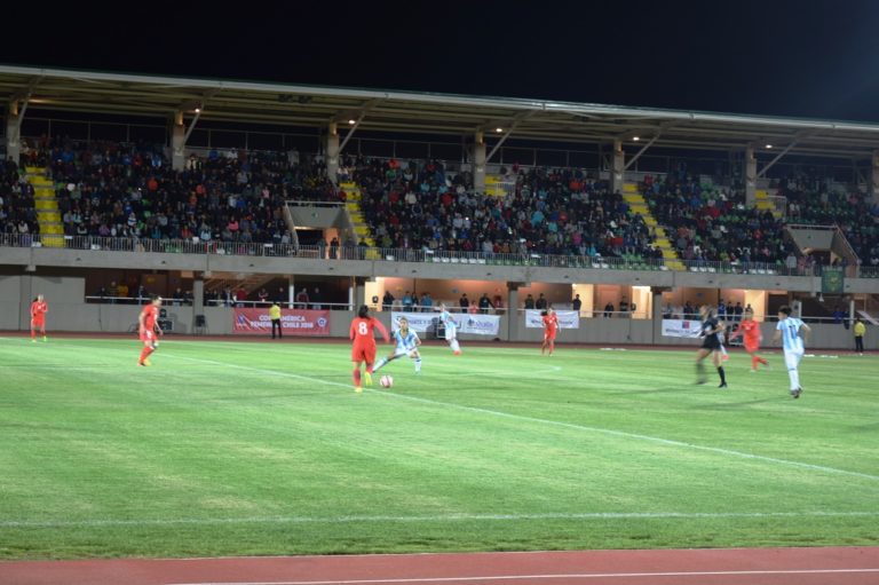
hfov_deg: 24.6
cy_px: 292
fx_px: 2013
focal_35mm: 82
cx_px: 440
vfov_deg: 16.5
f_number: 5.6
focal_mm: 55
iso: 160
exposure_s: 1/25
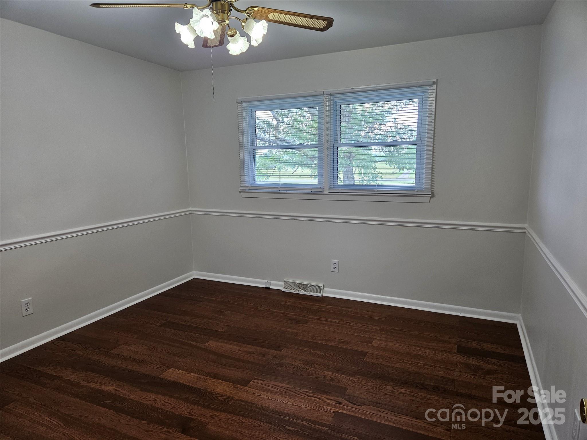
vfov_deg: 58.9
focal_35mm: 23
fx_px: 390
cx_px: 294
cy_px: 220
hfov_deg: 73.9
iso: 125
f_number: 1.8
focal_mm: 5.4
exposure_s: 1/120
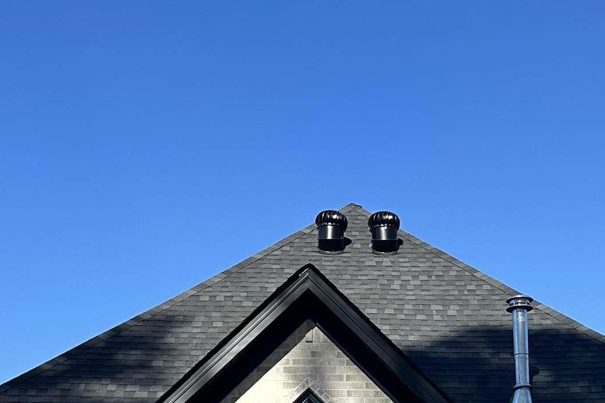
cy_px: 547
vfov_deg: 17.3
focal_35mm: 73
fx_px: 1227
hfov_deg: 27.6
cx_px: 385
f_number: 1.78
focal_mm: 6.86
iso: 80
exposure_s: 1/2660
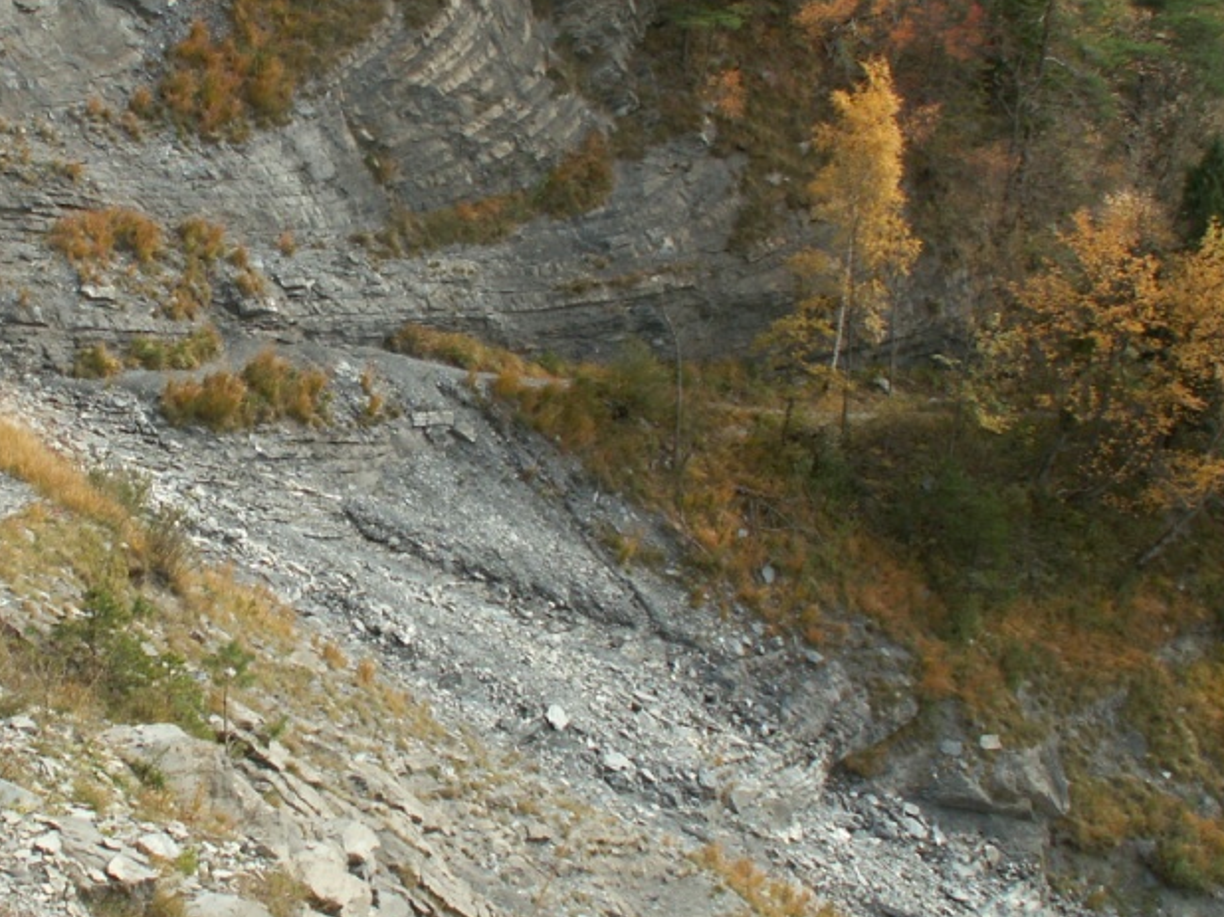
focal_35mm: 58
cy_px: 402
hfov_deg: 32.6
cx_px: 295
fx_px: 2050
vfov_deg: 25.2
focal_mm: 5.86
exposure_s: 1/100
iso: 50
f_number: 5
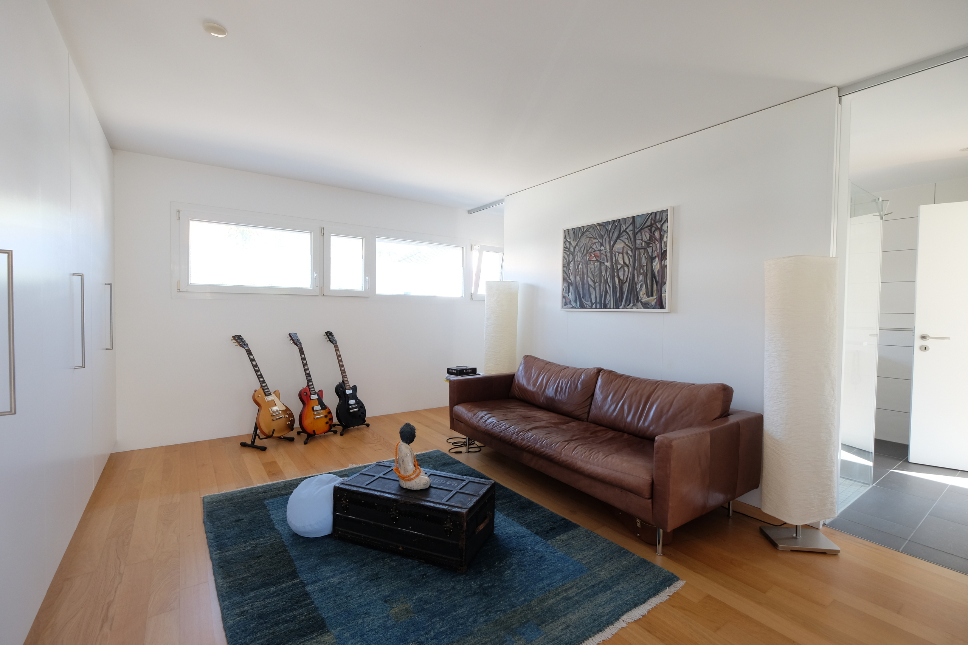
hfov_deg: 100.4
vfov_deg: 77.3
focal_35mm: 15
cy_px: 322
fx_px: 403
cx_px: 484
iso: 400
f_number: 4
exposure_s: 1/26
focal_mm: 10
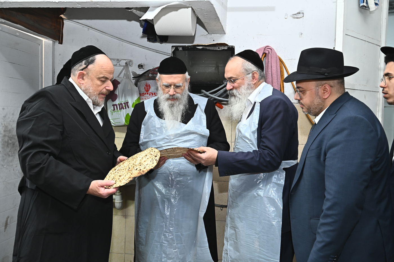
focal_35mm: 36
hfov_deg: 53.2
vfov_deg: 36.8
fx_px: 394
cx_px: 197
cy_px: 131
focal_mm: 36
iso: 2000
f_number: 5
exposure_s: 1/200
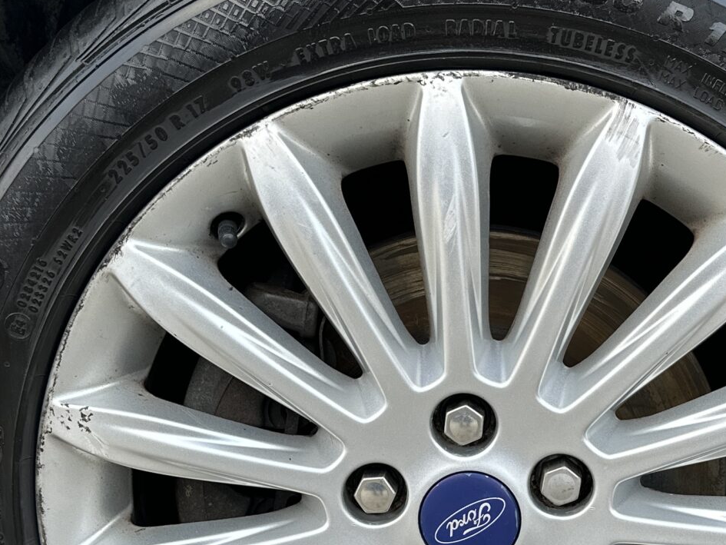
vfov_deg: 22.1
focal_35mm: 65
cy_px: 485
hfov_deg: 29.6
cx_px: 478
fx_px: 1363
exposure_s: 1/285
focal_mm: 6.86
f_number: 1.78
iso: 80
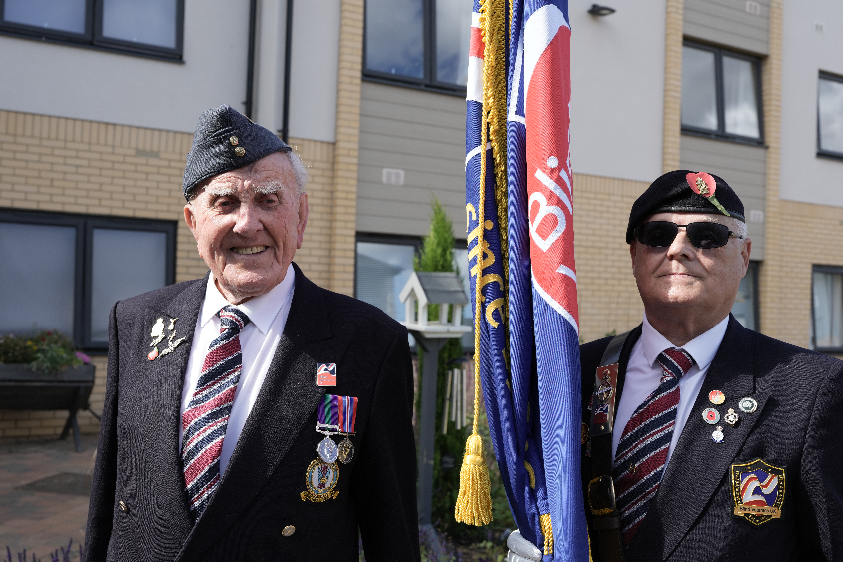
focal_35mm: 40
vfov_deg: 33.4
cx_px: 422
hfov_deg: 48.5
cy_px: 281
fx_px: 937
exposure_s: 1/640
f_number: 6.3
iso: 400
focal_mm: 40
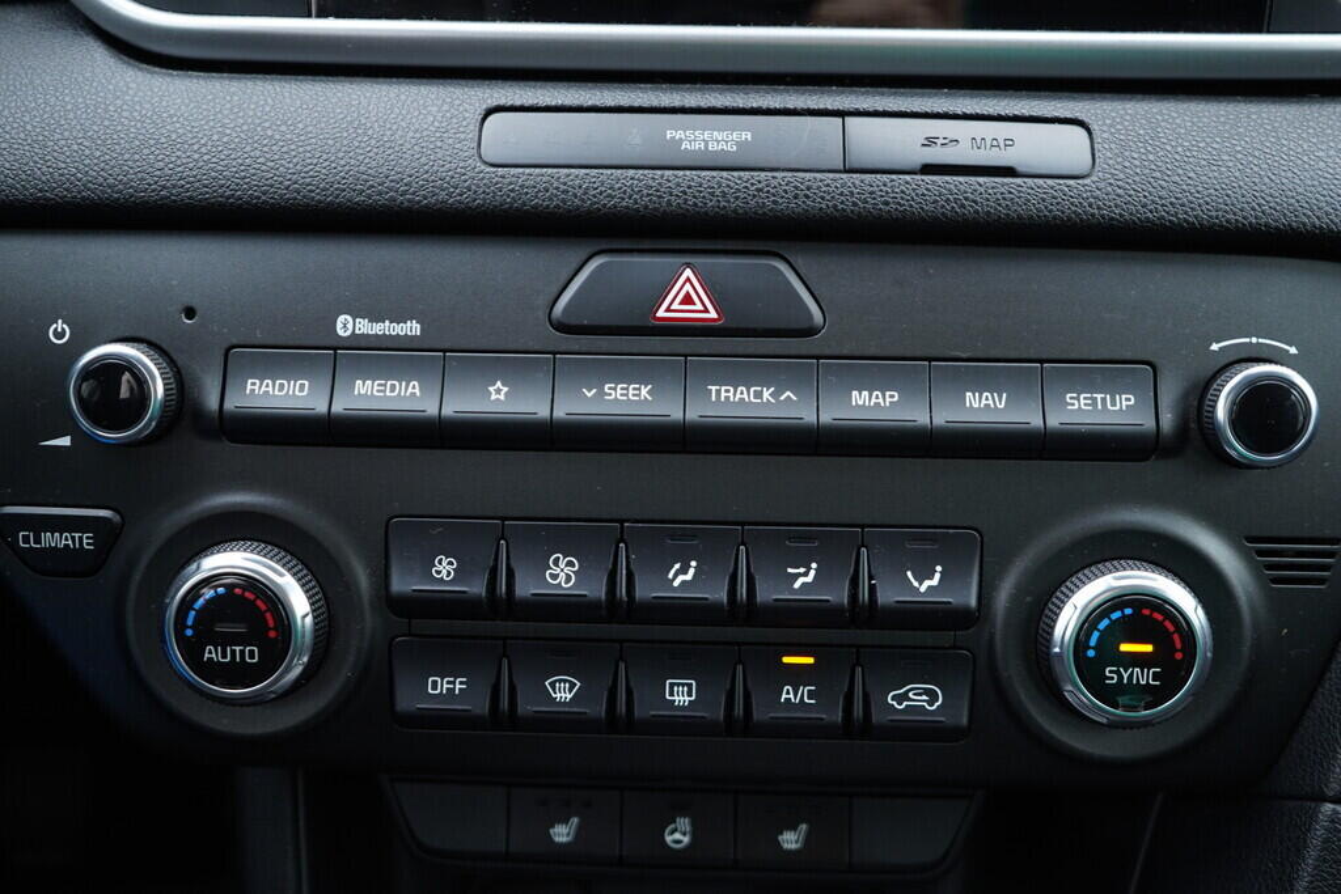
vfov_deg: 36.9
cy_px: 447
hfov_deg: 53.1
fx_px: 1341
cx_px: 670
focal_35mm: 36
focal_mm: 24
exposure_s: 1/40
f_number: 2.8
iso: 400
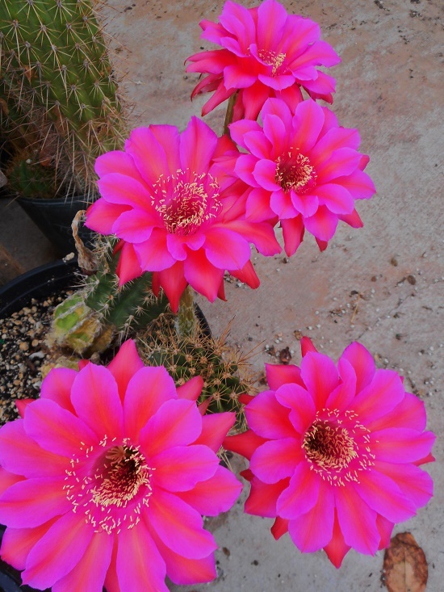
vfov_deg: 53.9
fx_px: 581
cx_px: 222
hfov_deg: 41.8
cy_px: 296
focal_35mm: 34
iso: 200
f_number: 4.2
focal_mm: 6
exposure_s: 1/30
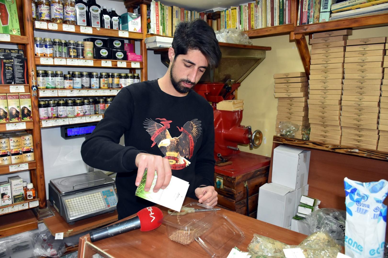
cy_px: 129
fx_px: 291
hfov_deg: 67.4
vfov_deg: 47.9
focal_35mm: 27
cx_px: 194
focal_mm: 18
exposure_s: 1/60
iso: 1600
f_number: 3.5
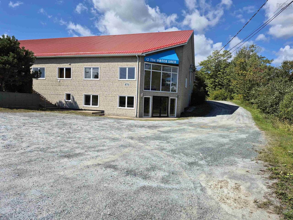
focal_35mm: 23
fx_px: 195
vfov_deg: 58.9
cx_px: 146
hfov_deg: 73.9
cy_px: 110
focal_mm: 5.4
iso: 25
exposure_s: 1/2416
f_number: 1.8
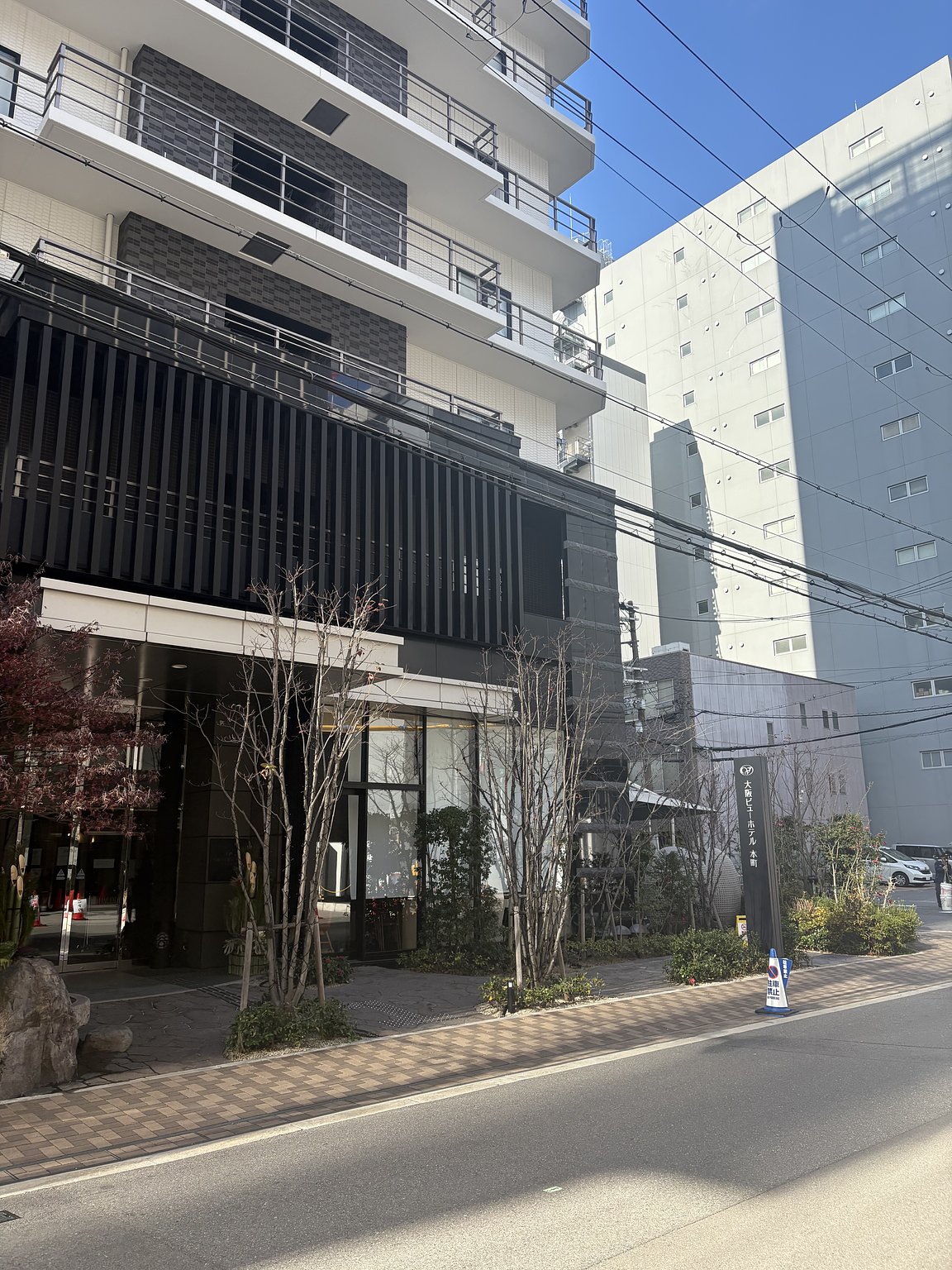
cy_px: 635
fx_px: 953
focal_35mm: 26
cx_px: 476
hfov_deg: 53.1
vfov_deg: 67.3
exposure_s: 1/1311
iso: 64
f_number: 1.6
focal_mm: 5.96
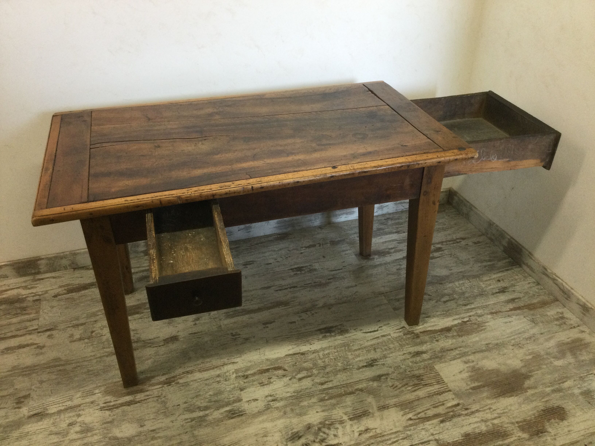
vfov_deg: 45.4
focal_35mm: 31
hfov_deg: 58.4
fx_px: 533
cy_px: 223
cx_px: 298
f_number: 2.4
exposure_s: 1/33
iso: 40
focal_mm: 3.3
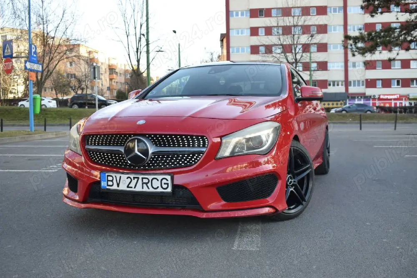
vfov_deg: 34.2
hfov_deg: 49.5
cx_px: 208
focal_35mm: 39
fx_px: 452
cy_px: 139
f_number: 7.1
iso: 400
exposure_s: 1/200
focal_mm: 26
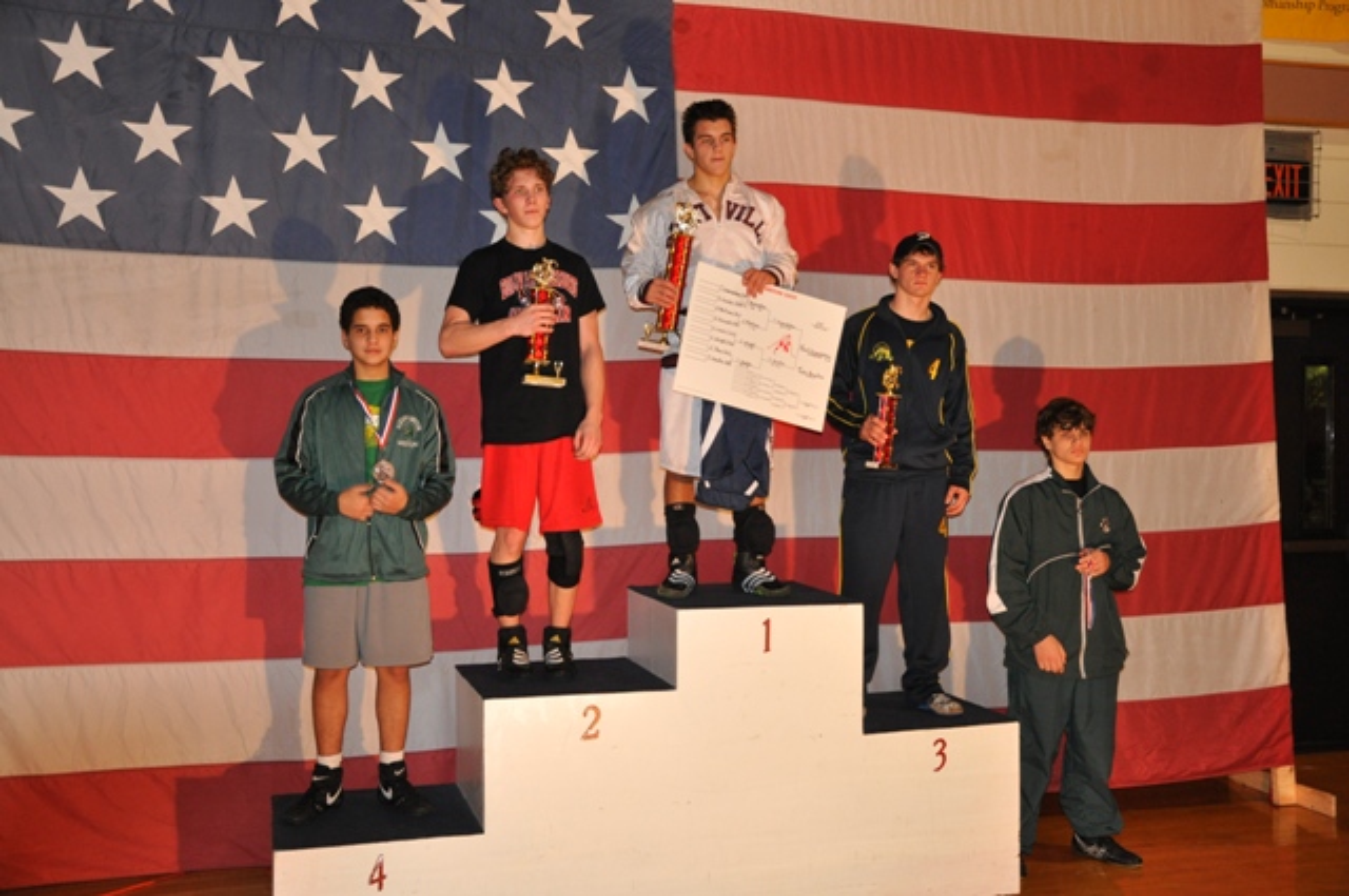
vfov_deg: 35.4
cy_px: 448
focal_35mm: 38
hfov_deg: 51.3
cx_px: 674
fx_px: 1403
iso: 800
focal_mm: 25
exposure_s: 1/60
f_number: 4
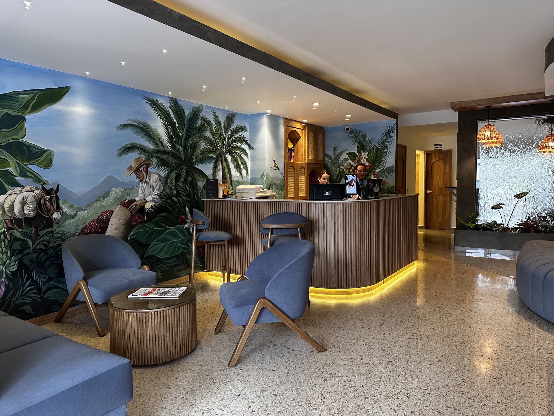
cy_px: 208
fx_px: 384
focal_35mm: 24
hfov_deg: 71.6
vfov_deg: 56.8
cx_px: 277
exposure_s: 1/60
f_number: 1.78
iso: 200
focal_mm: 6.86
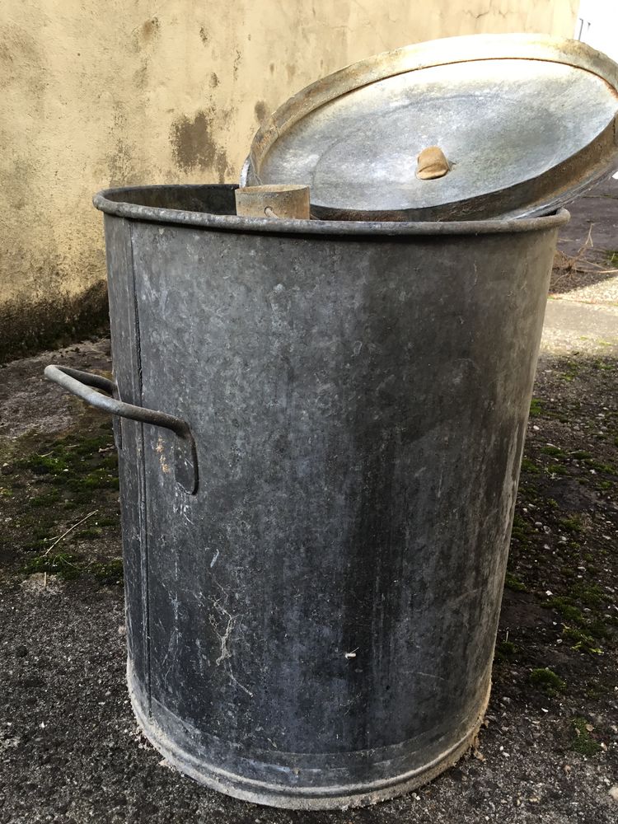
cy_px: 412
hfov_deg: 45.4
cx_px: 309
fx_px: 738
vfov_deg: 58.4
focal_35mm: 31
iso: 25
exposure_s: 1/121
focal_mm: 3.3
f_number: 2.4
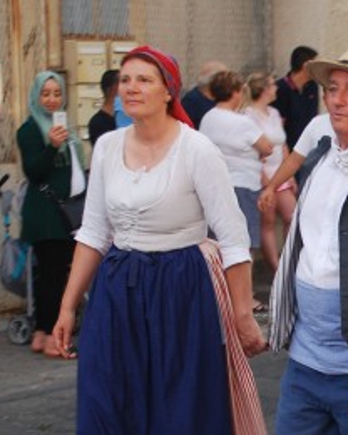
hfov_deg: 11.5
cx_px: 467
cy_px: 285
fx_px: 1674
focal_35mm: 130
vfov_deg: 14.8
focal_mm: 30
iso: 200
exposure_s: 1/30
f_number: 4.8
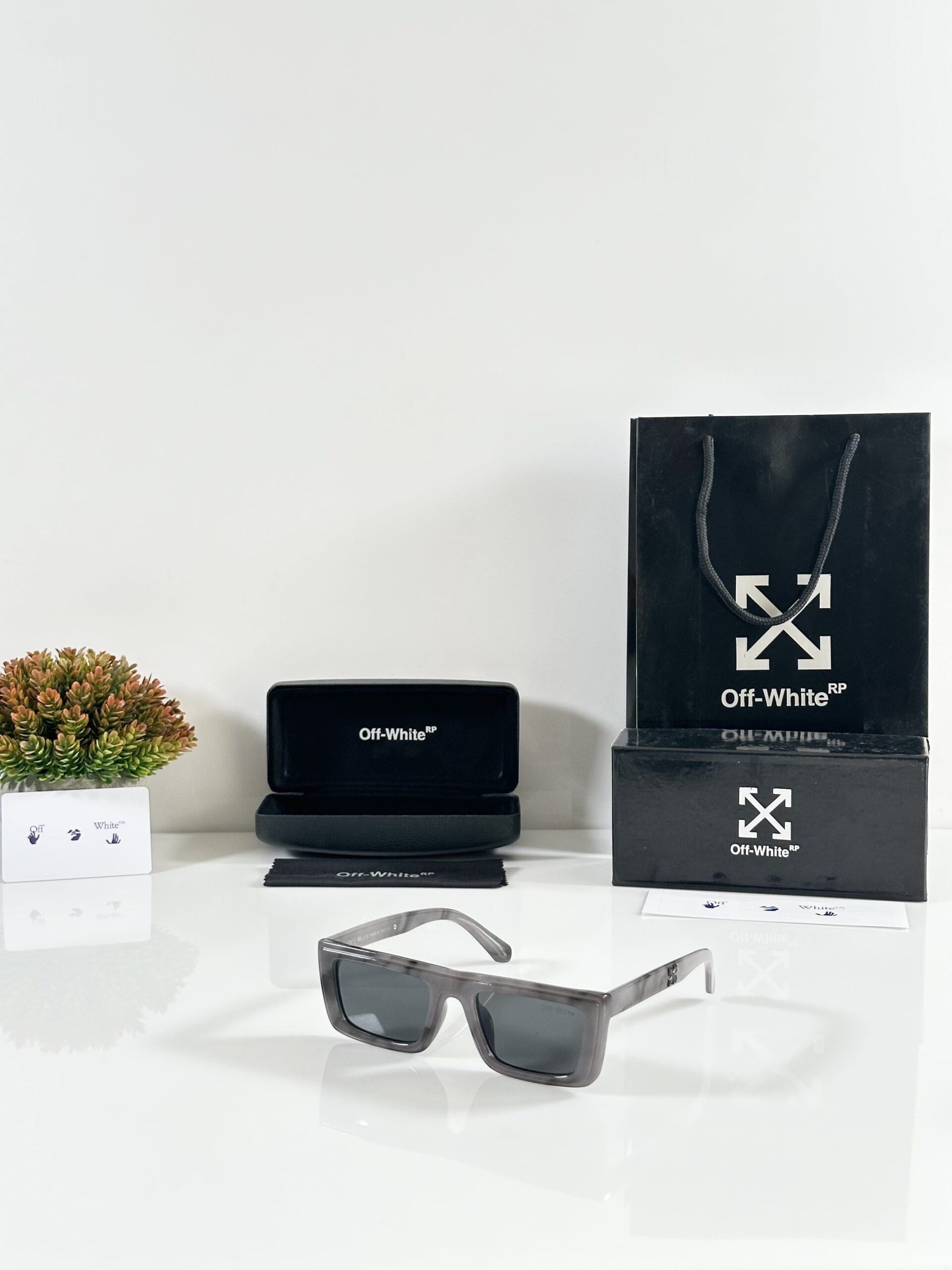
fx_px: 1760
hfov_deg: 30.3
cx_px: 476
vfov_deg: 39.7
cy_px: 635
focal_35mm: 48
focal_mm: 6.86
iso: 80
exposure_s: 1/83
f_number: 1.78
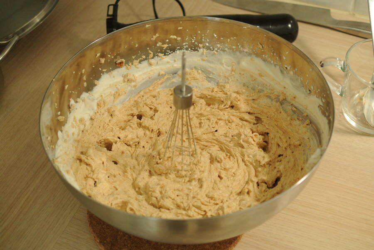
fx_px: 510
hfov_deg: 40.3
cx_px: 187
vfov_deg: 27.6
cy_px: 125
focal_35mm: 49
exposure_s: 1/60
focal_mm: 18.5
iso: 280
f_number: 1.8
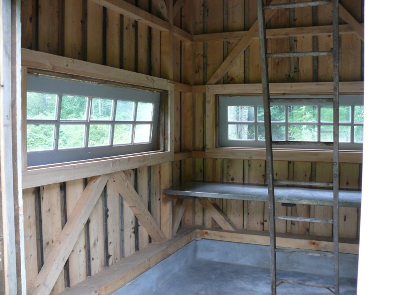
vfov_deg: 40.7
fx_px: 397
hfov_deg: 52.6
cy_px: 148
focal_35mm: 35
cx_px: 196
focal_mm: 7.4
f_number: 2.8
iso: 200
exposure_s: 1/30
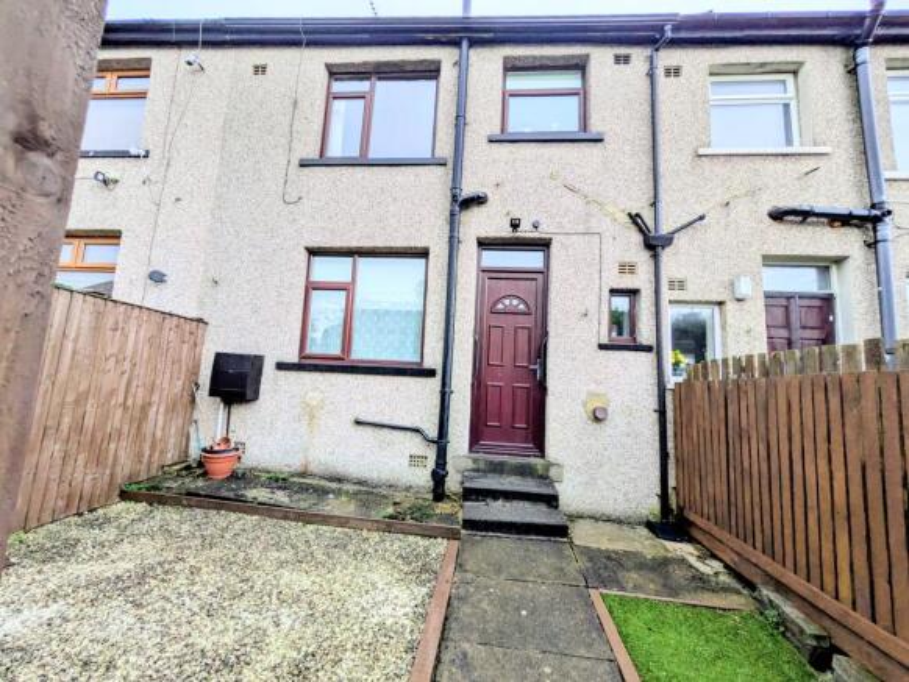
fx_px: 368
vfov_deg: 85.7
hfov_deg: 102.0
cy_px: 341
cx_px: 454
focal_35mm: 14
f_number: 2.2
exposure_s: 1/165
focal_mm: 1.83
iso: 48
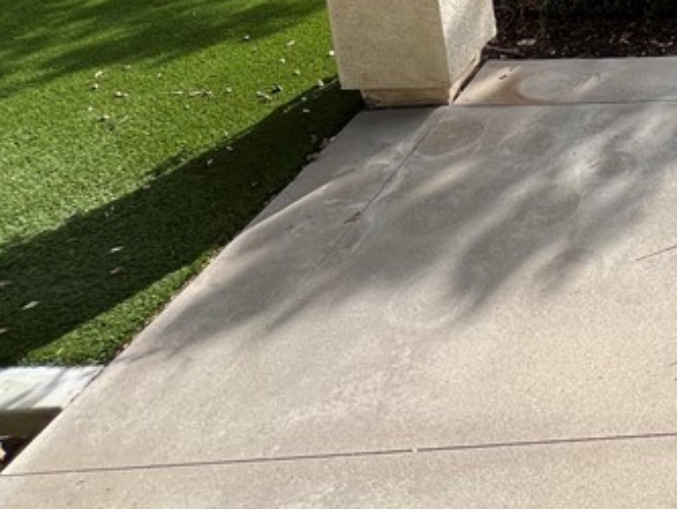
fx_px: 783
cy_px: -187
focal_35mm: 40
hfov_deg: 31.8
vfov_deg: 28.2
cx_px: 935
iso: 32
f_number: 1.8
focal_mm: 1.57
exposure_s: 1/626
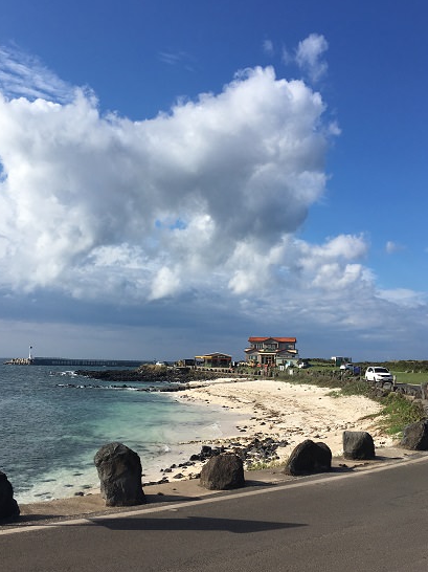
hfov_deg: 41.7
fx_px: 561
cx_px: 196
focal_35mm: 34
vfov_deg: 54.0
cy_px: 281
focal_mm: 4.15
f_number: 2.2
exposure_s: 1/2481
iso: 25
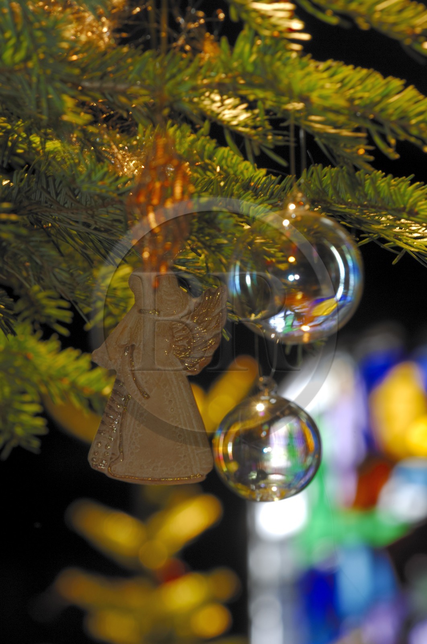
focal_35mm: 240
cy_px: 322
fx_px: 4283
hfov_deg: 5.7
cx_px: 214
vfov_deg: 8.6
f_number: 10
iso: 100
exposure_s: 1/2
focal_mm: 160
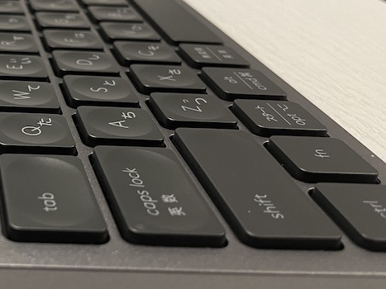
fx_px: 635
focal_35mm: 57
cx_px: -35
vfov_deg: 25.6
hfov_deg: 30.4
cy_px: 124
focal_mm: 4.2
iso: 500
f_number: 1.6
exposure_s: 1/41
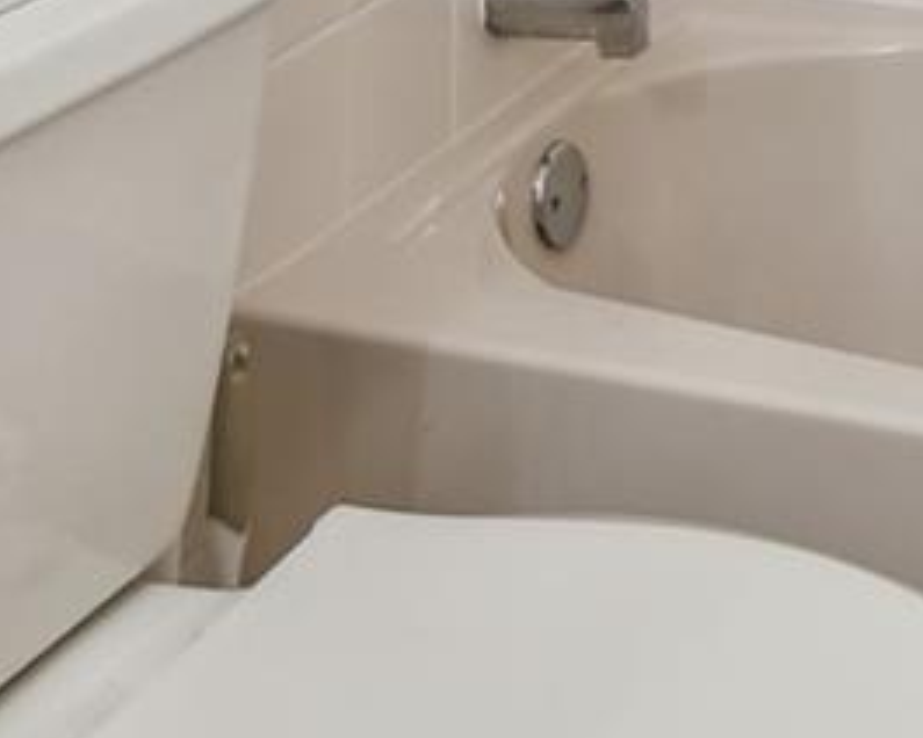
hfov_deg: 21.2
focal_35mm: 85
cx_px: 1041
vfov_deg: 13.4
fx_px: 2322
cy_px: -1027
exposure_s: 1/2.5
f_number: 7.1
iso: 100
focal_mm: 10
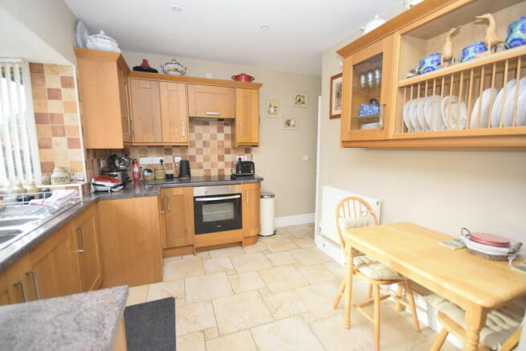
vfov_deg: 77.4
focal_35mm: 15
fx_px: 219
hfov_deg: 100.4
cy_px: 176
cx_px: 263
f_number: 5
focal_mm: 10
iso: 800
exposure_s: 1/100
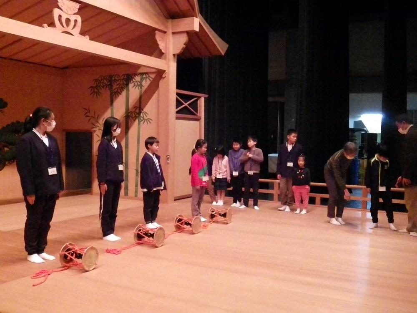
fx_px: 494
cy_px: 156
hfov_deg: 45.8
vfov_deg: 35.1
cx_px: 208
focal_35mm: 41
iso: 1600
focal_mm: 7.4
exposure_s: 1/20
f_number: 3.6
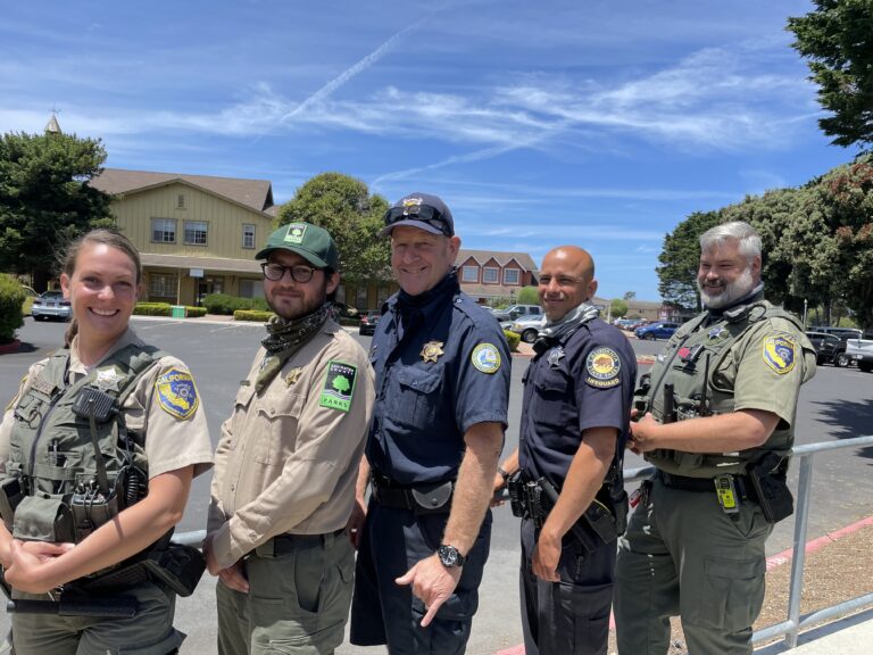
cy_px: 328
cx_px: 436
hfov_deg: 67.3
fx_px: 656
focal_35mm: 26
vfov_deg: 53.1
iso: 32
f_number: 1.6
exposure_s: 1/2212
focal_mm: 4.2
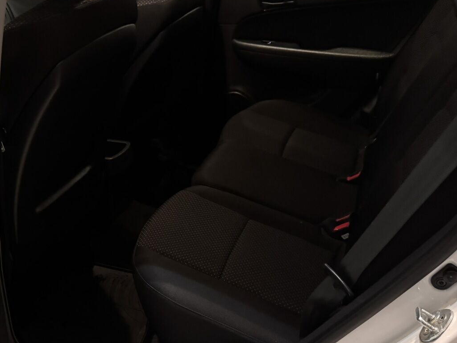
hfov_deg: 45.6
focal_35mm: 40
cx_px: 131
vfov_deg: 35.9
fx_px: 528
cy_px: 201
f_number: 1.78
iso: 1250
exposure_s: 1/25
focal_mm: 6.76
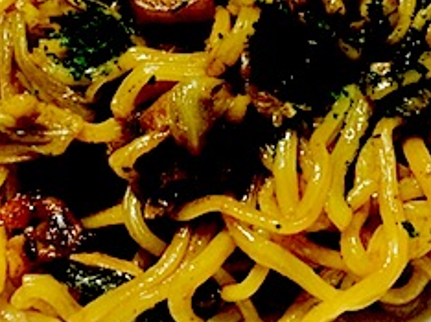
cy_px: 57
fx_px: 821
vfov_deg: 21.9
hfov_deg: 29.4
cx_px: 191
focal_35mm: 66
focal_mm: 4.12
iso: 100
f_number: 2.2
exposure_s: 1/30
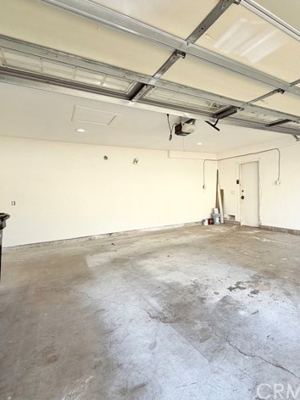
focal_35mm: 19
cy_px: 200
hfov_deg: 67.1
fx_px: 220
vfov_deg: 84.7
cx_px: 196
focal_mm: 2.22
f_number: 2.2
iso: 40
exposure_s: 1/138
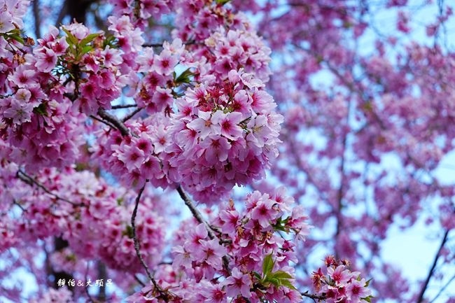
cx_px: 228
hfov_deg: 18.8
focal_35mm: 109
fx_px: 1377
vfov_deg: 12.6
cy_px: 152
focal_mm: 39.61
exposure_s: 1/160
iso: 125
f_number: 4.5
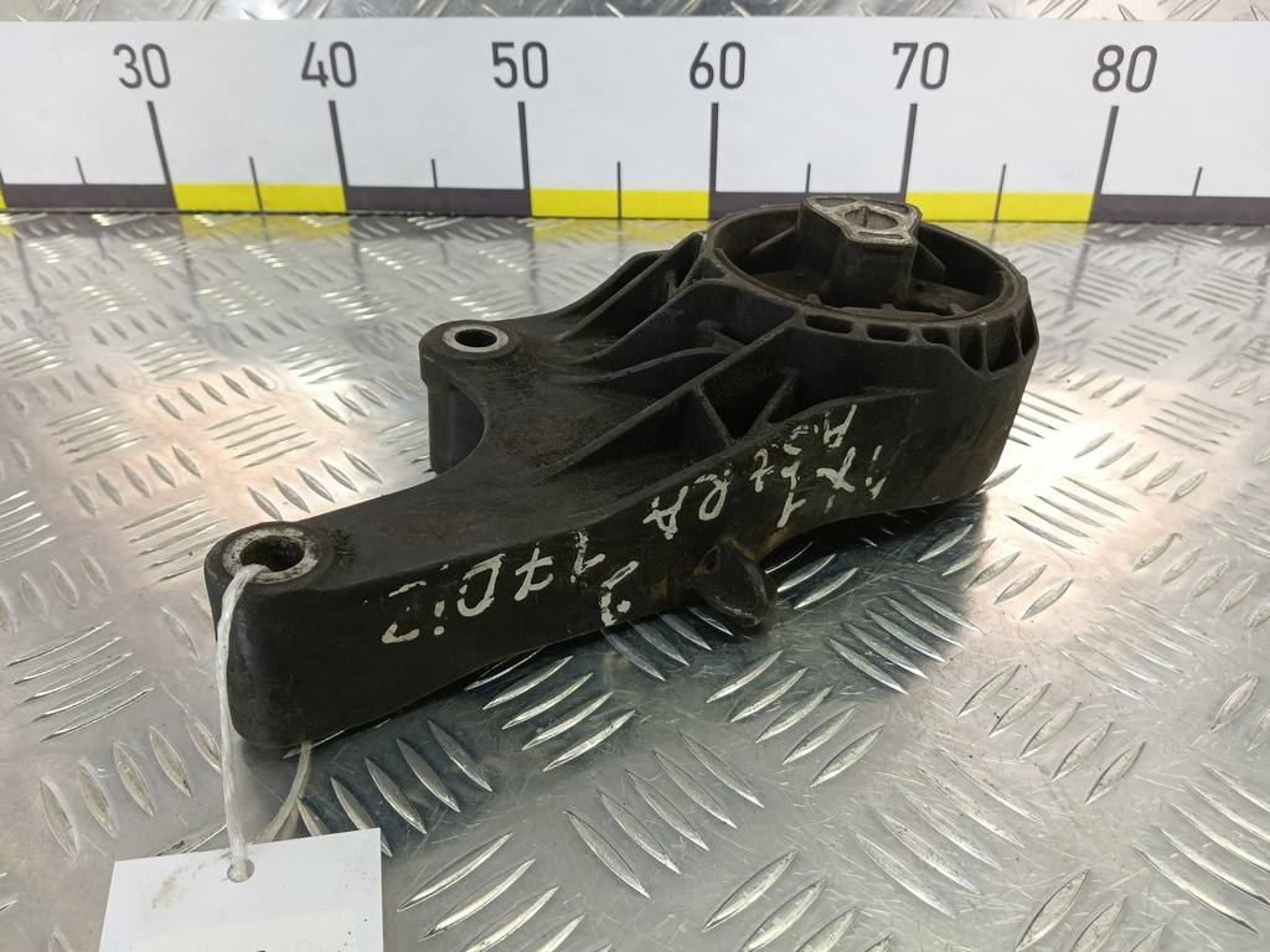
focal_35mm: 23
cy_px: 476
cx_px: 635
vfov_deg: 58.9
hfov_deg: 73.9
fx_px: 844
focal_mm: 4.11
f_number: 1.6
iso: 106
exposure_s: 1/50
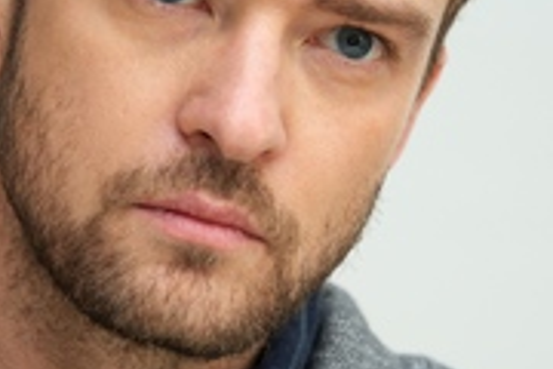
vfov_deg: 2.5
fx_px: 8509
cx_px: 233
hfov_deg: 3.7
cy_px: 268
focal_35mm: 554
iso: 400
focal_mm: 250
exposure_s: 1/60
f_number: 6.3
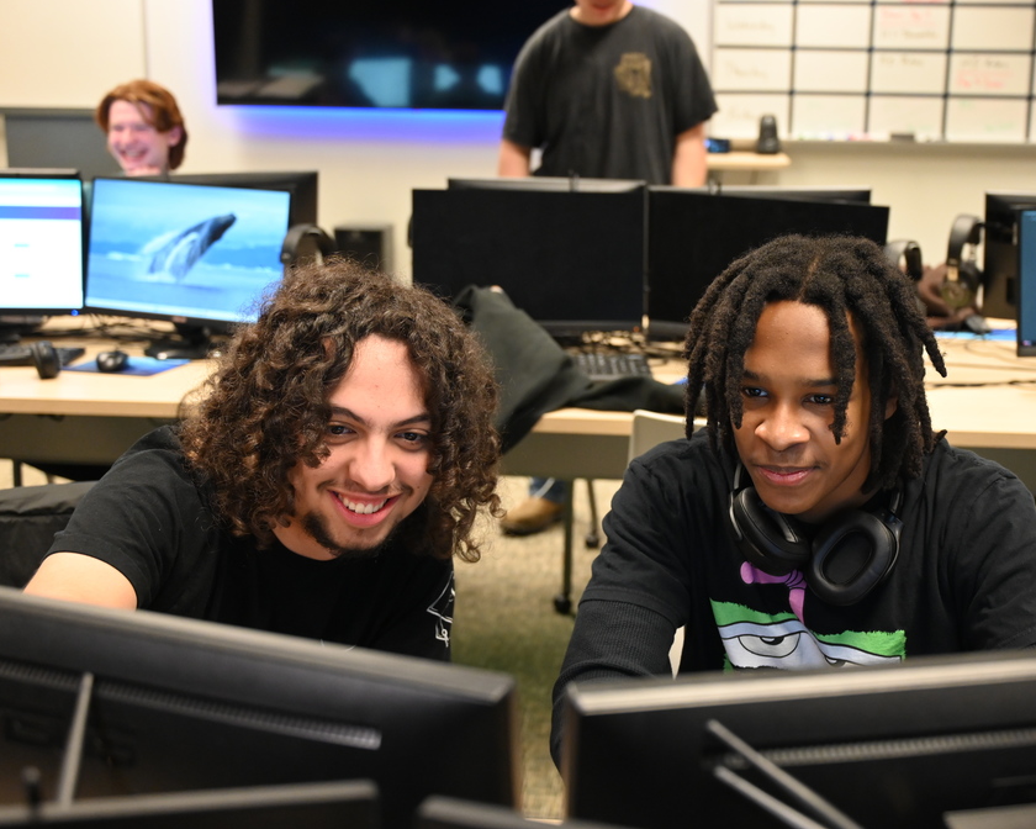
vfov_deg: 31.5
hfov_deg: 38.7
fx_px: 1472
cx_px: 602
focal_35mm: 48
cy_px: 415
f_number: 4
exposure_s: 1/100
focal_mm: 42
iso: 3200
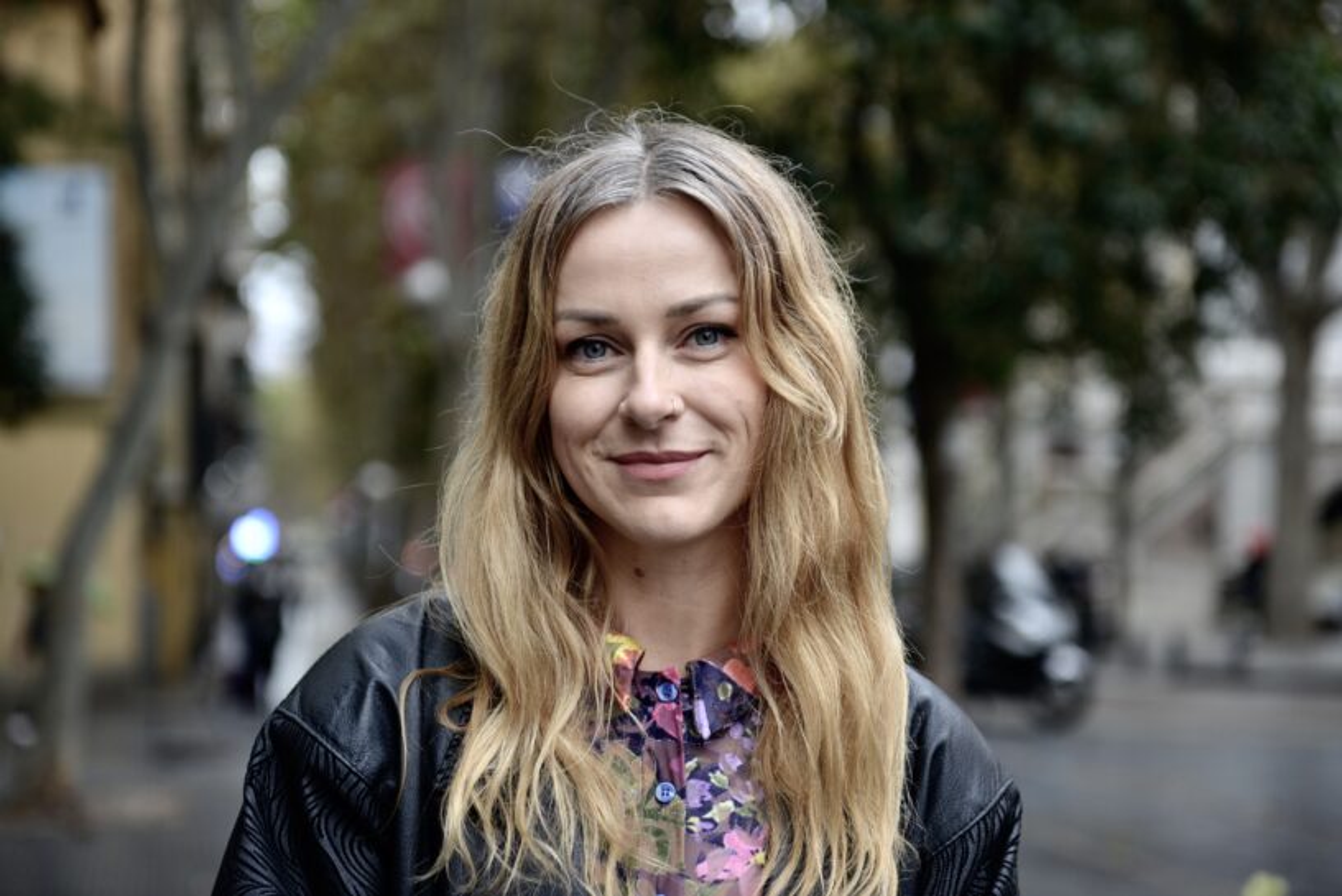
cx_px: 671
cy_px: 448
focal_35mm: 70
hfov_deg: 28.8
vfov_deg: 19.5
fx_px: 2611
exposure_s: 1/200
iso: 200
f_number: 2.8
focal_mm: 70
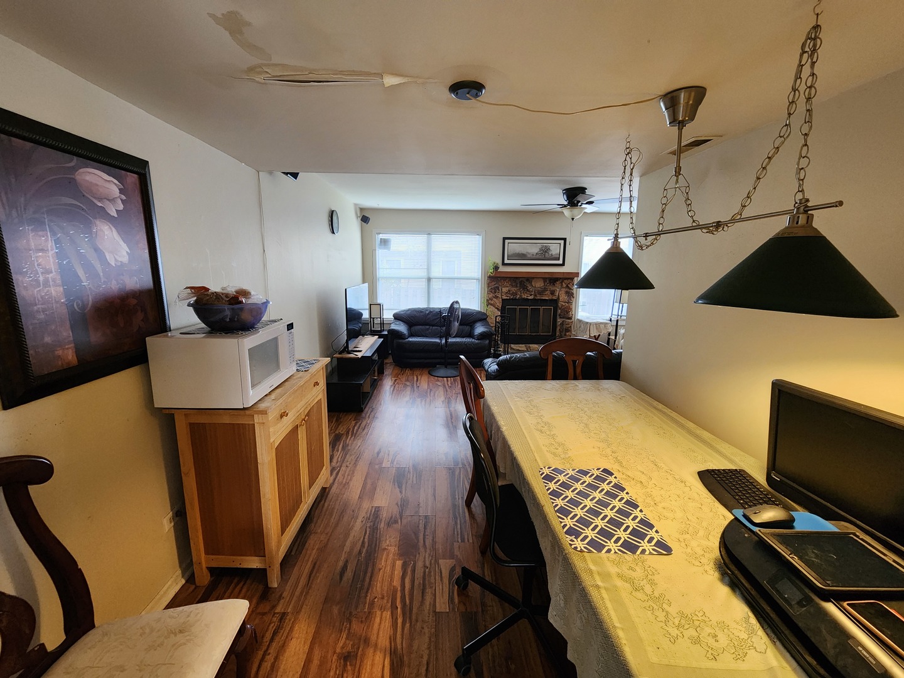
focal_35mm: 13
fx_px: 339
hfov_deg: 106.2
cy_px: 339
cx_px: 452
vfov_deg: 89.9
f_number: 2.2
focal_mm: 2.2
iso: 320
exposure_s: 1/40
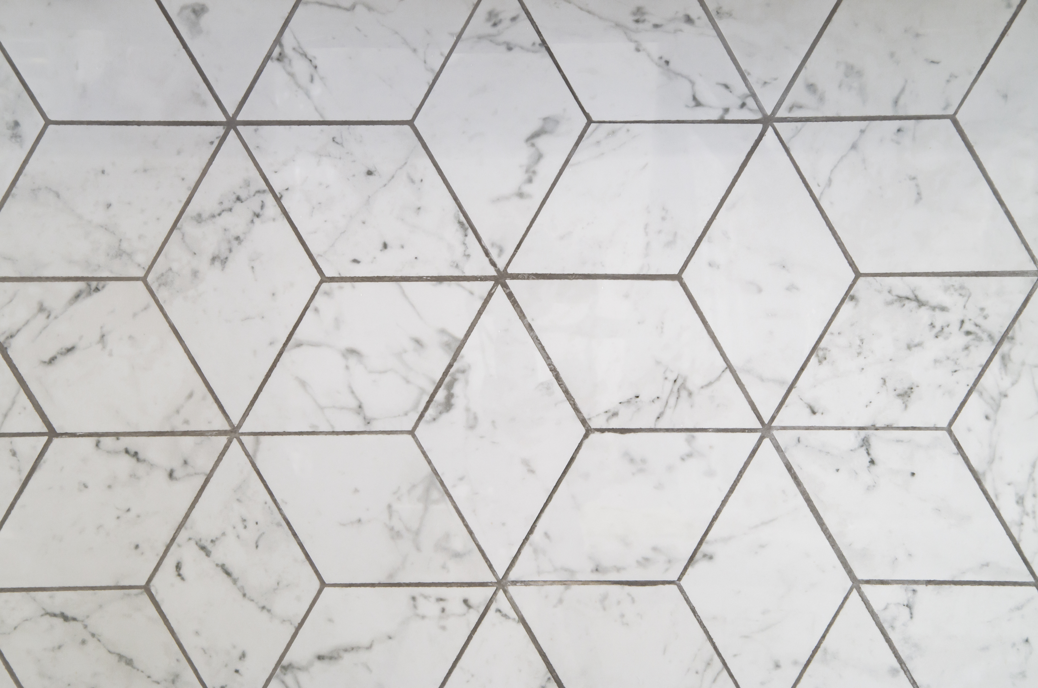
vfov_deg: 22.5
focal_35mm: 60
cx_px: 519
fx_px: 1726
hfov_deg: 33.5
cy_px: 344
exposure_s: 1/20
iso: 200
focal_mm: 40
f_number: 10
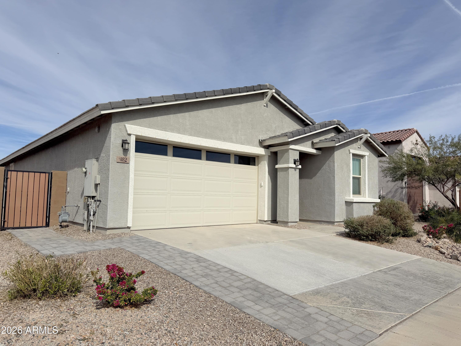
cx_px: 230
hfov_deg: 71.6
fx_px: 320
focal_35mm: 24
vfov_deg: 56.8
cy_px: 173
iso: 80
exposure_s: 1/11905
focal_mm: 6.76
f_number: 1.78
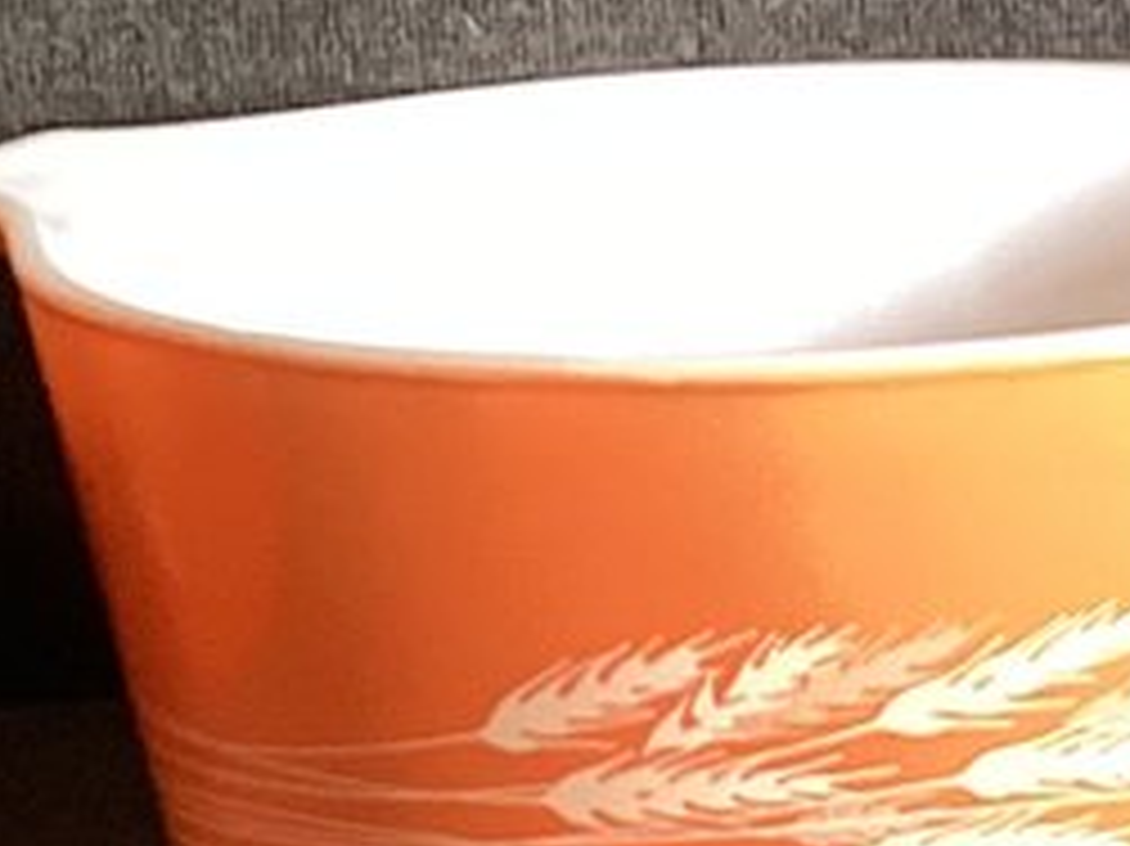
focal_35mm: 187
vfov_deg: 7.9
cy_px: 272
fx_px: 6101
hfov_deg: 10.4
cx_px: 1281
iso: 160
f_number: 2.4
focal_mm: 3.3
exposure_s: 1/50
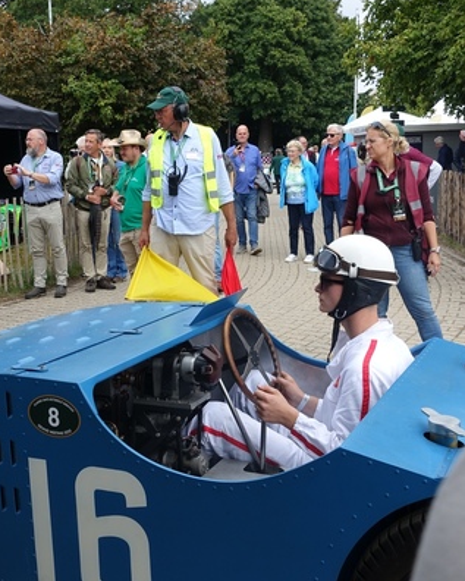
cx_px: 194
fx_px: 757
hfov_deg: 34.1
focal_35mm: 44
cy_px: 289
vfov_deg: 42.0
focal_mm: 11.45
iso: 125
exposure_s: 1/200
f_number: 5.6
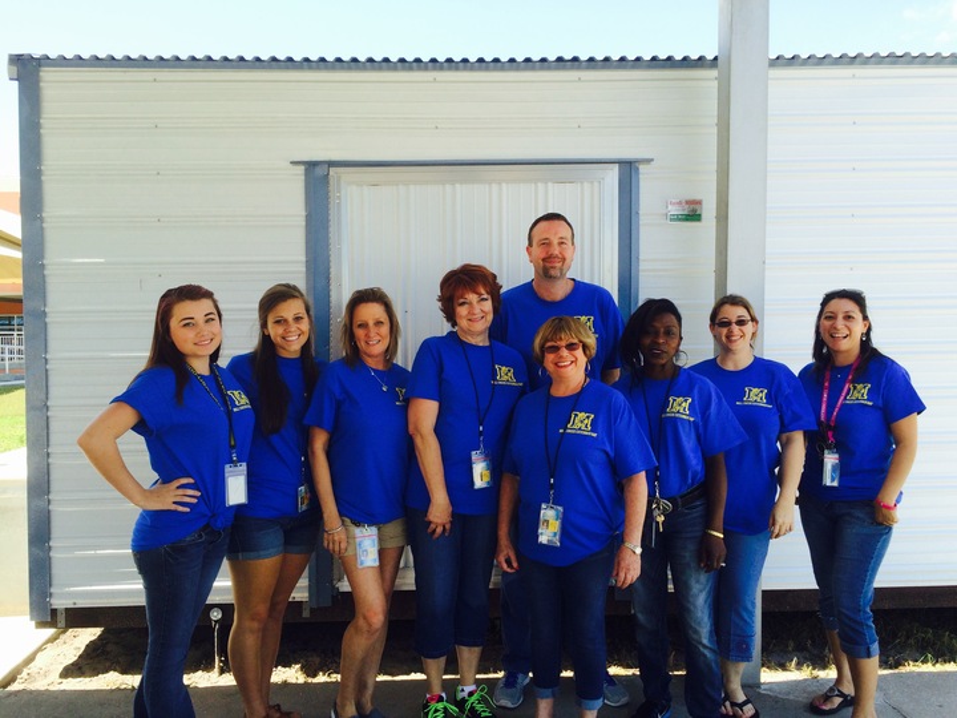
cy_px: 359
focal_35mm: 29
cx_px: 478
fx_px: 802
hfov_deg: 61.7
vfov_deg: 48.2
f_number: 2.2
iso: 32
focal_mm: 4.15
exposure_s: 1/547
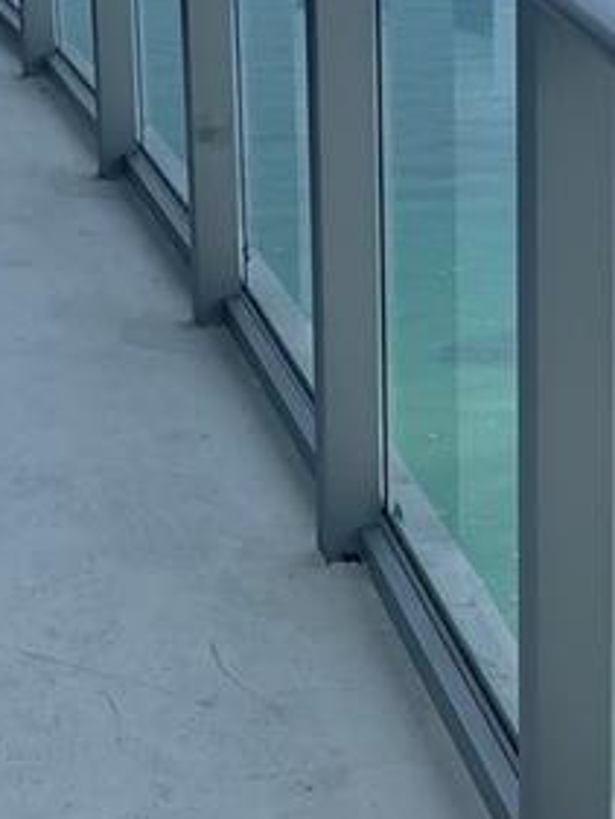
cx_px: 528
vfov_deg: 17.6
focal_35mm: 111
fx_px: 2627
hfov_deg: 13.3
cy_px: 224
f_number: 1.6
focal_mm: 5.1
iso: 32
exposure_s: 1/4525
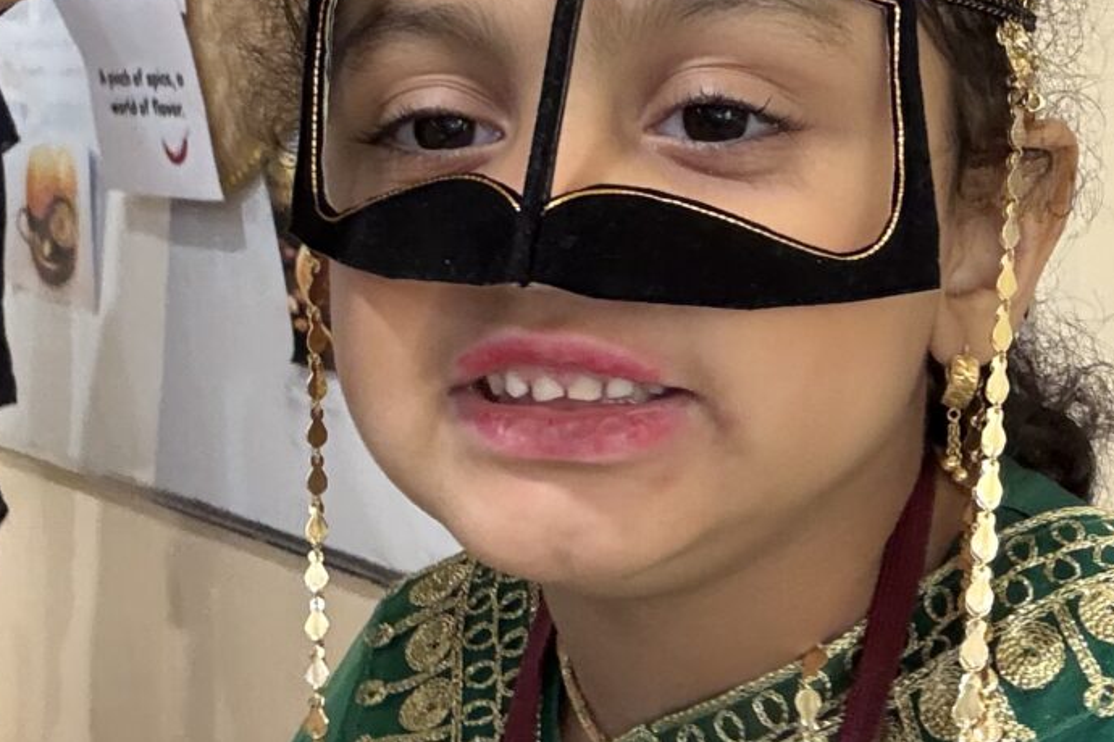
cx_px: 725
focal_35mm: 71
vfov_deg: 19.0
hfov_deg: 28.3
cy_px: 131
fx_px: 2197
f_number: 1.9
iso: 250
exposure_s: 1/33
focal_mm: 2.69
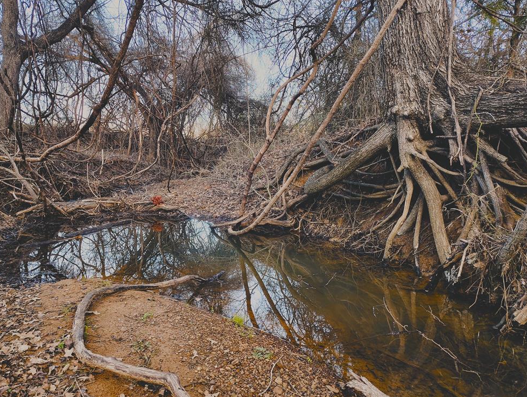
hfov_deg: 69.3
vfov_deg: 55.0
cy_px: 195
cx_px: 255
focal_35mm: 25
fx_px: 381
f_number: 1.8
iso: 488
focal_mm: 5.56
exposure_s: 1/120
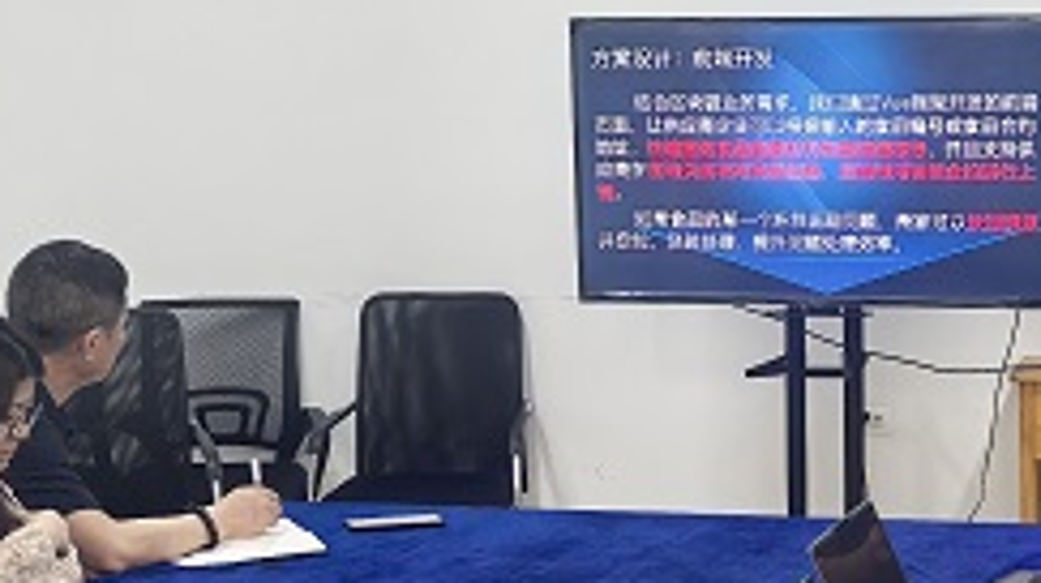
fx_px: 2785
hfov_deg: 21.0
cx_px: 767
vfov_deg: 11.9
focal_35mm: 101
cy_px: 289
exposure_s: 1/100
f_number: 1.4
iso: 160
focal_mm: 6.98
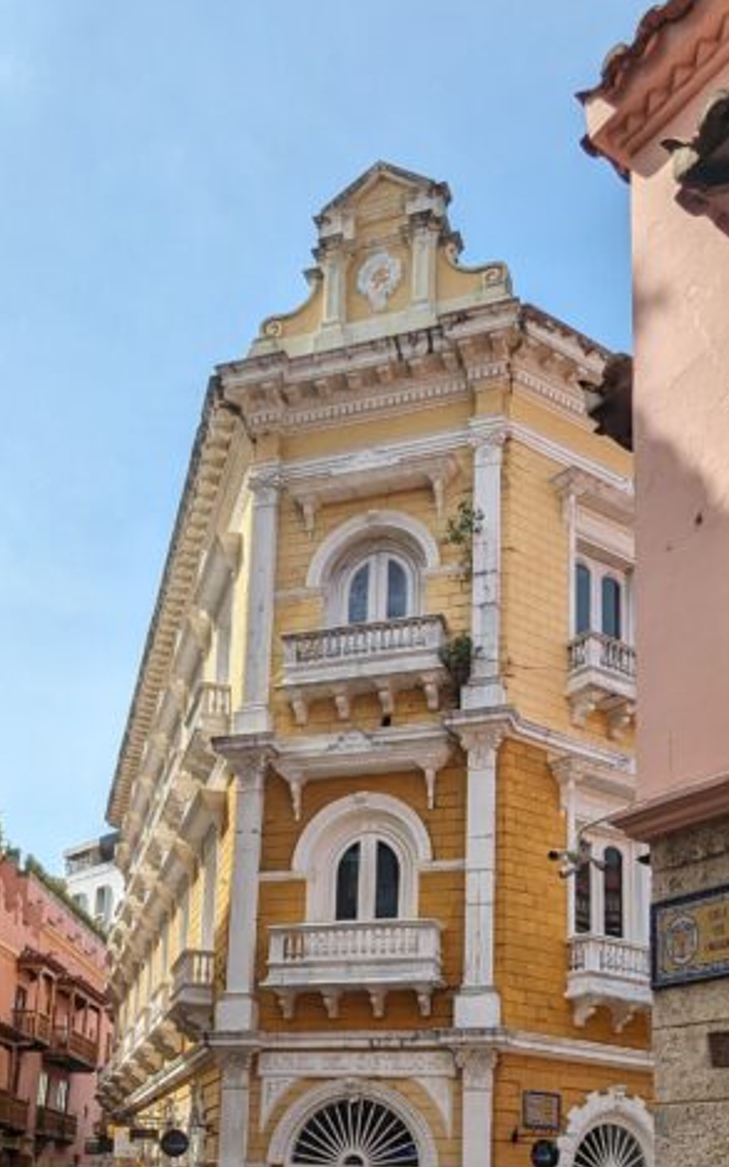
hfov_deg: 34.4
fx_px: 1177
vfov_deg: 49.0
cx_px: 309
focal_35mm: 37
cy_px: 970
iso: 49
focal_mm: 2.35
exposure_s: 1/1821
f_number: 2.2
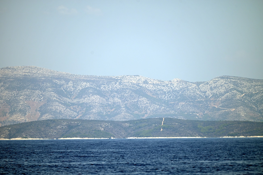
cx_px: 132
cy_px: 88
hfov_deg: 8.2
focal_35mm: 250
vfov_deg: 5.5
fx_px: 1826
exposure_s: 1/1000
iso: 110
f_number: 5.6
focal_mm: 250
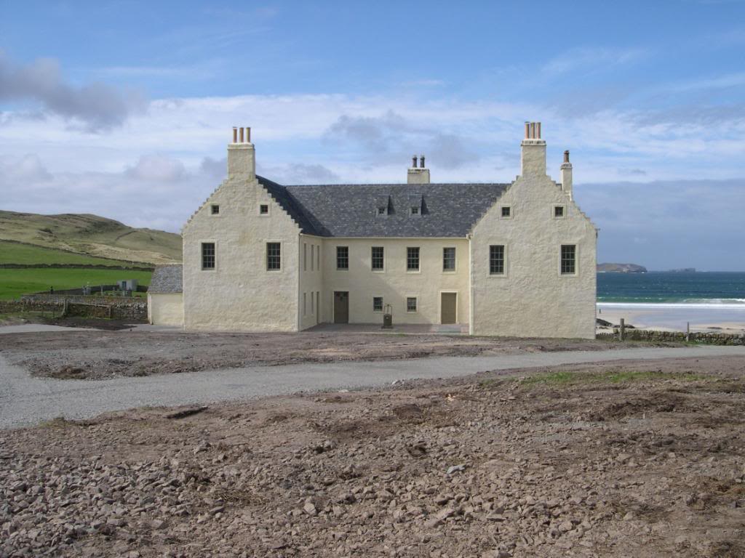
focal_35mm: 38
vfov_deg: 37.7
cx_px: 372
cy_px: 279
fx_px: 818
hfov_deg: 49.0
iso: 100
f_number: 7.6
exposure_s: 1/258
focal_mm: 8
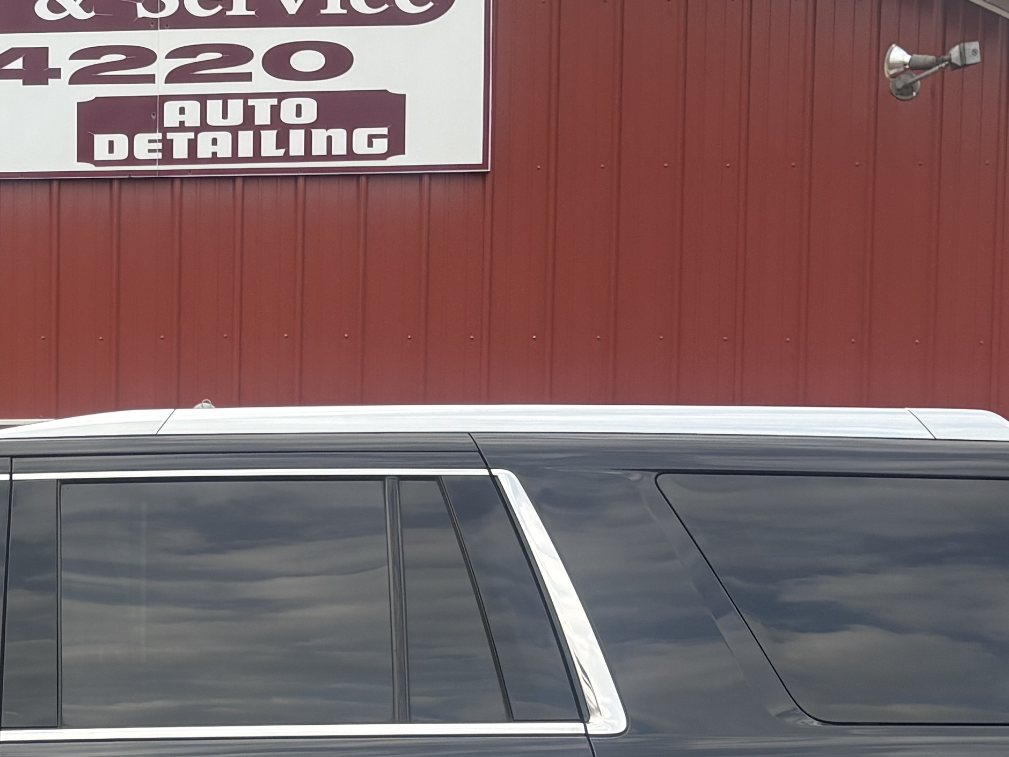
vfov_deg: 18.3
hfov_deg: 23.5
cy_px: 689
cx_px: -36
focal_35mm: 79
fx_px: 2303
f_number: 1.6
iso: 64
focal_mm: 5.96
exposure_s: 1/475
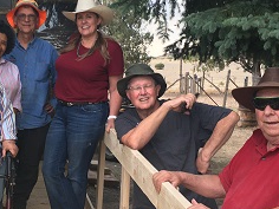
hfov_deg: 30.5
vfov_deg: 23.7
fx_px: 500
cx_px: 60
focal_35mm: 62
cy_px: 105
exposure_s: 1/60
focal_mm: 4.15
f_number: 2.2
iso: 25
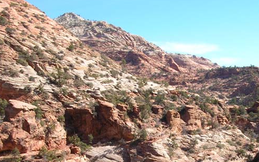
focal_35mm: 60
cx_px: 178
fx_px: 424
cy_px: 141
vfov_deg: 21.2
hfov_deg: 33.6
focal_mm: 5.8
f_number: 5.6
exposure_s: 1/150
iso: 50
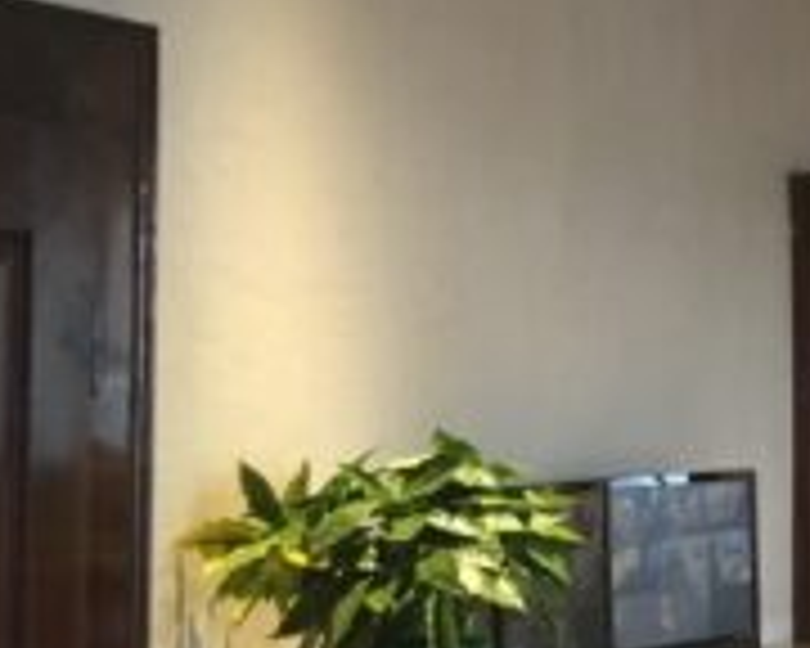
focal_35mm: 121
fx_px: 2901
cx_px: 1634
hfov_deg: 13.5
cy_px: 266
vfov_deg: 12.7
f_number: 2.2
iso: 64
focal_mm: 4.15
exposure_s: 1/33
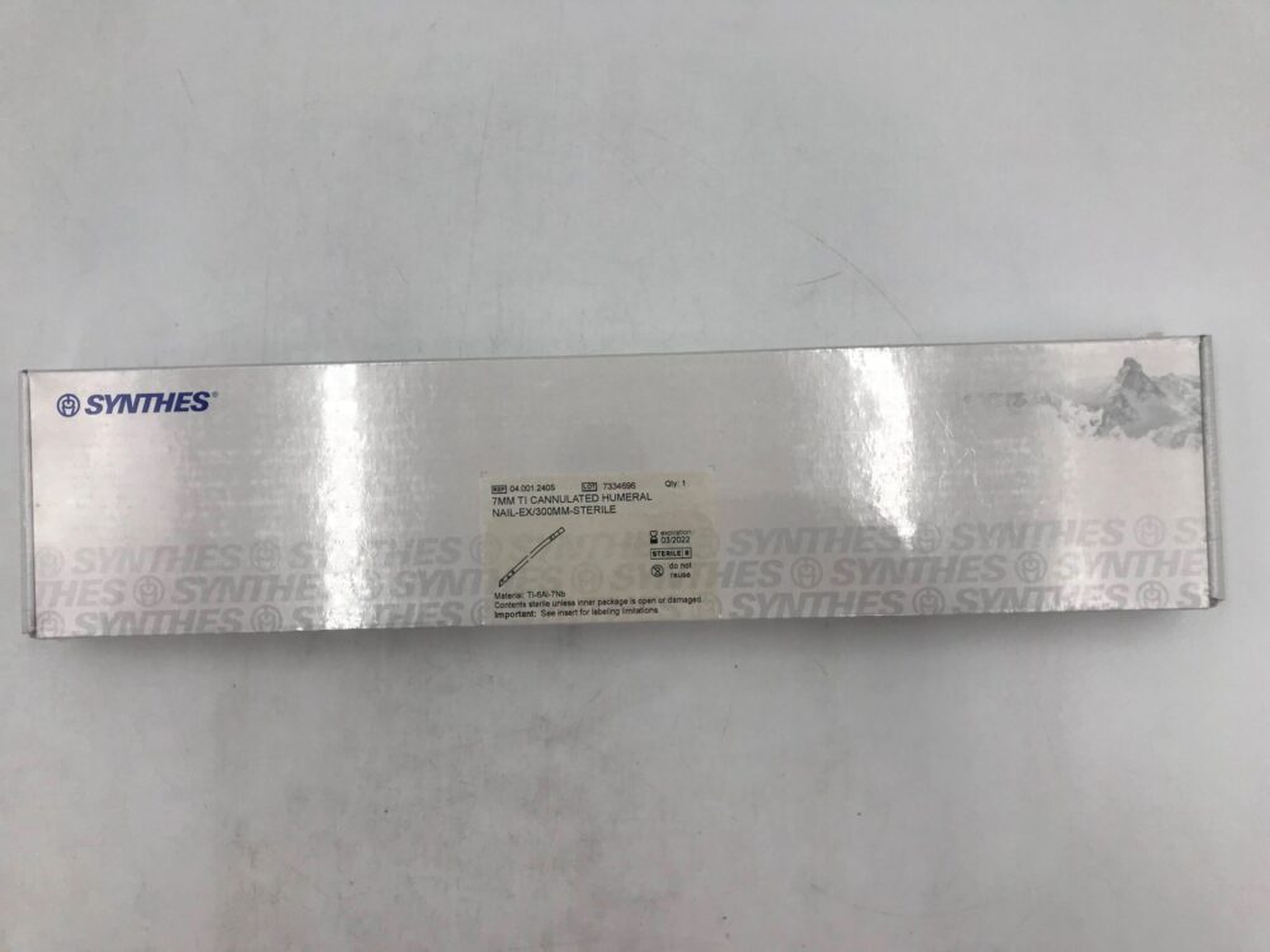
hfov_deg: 63.4
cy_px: 476
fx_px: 1027
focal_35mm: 28
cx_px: 635
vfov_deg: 49.7
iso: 20
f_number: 1.8
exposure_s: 1/374
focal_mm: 3.99
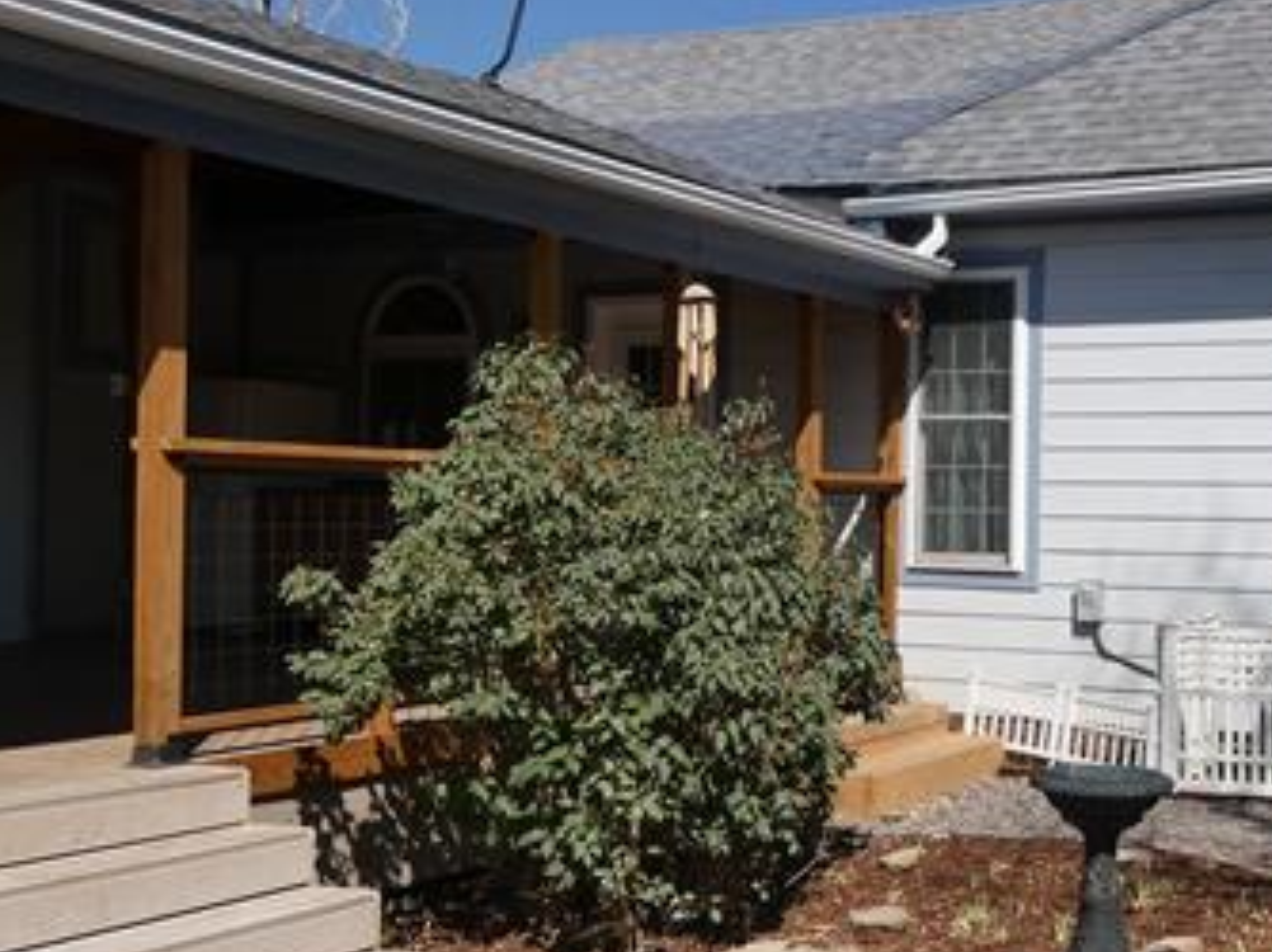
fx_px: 1689
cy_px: 516
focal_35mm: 46
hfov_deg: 38.4
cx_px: 1146
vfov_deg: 31.5
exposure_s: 1/1000
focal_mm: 4.3
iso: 80
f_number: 4.5
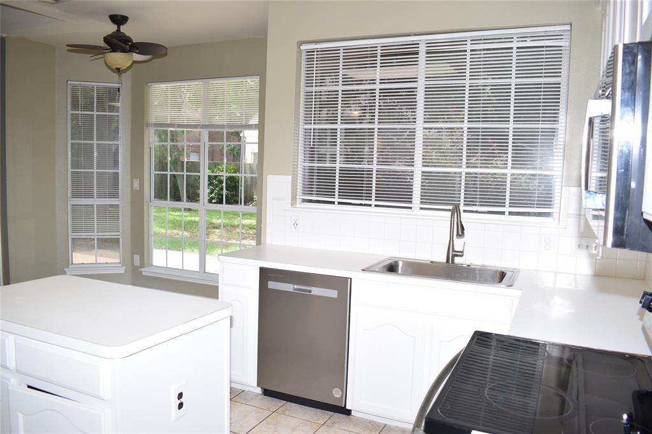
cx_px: 326
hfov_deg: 67.4
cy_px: 217
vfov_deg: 47.9
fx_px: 489
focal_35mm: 27
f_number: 5.6
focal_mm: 18
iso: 400
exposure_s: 1/125
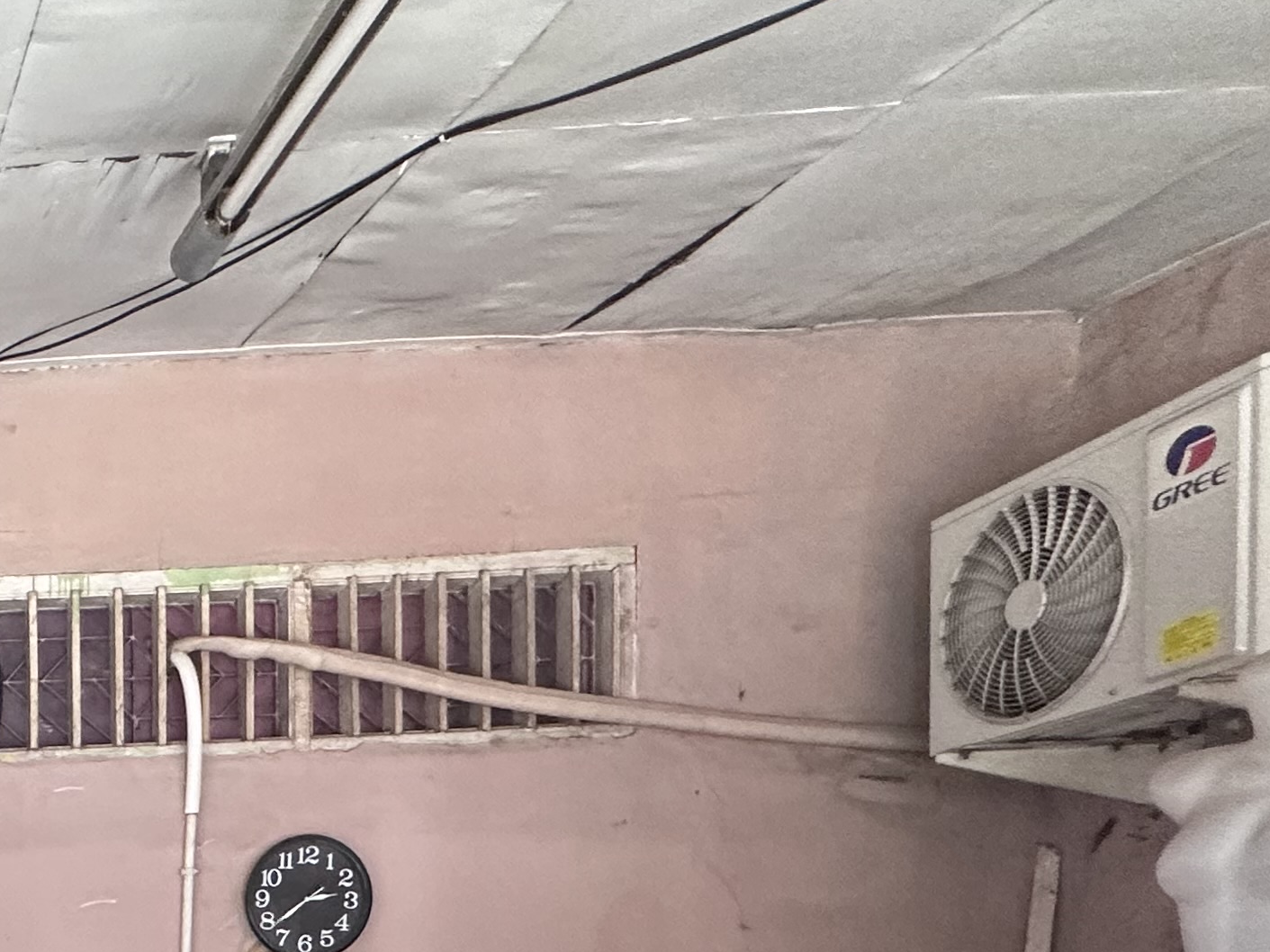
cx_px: -266
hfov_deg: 36.0
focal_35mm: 40
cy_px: 1193
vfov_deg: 29.8
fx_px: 1467
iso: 250
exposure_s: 1/99
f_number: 2.2
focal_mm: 2.22
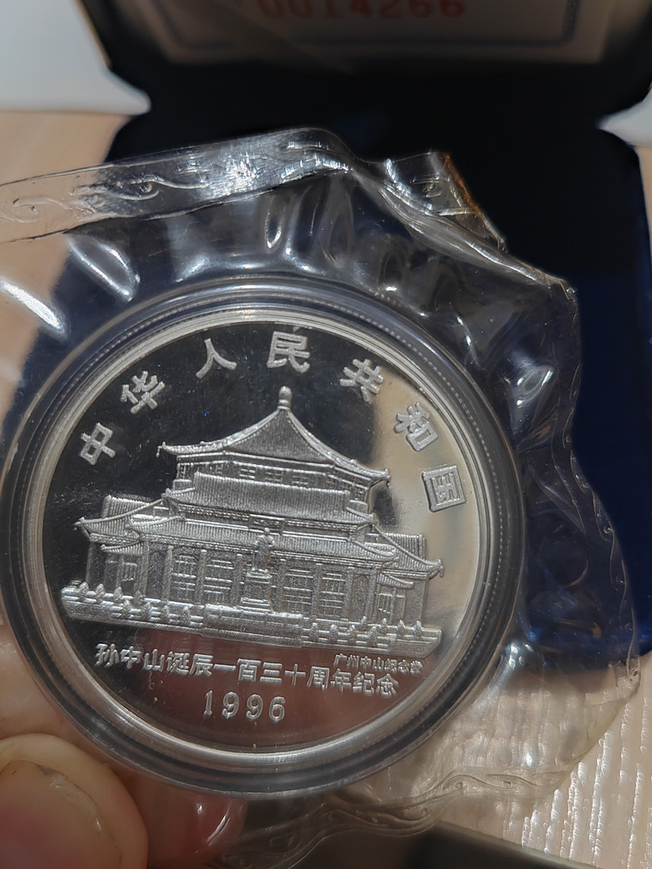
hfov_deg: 49.7
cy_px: 440
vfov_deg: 63.4
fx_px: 703
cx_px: 327
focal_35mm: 28
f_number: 1.9
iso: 1600
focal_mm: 5.52
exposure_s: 1/33
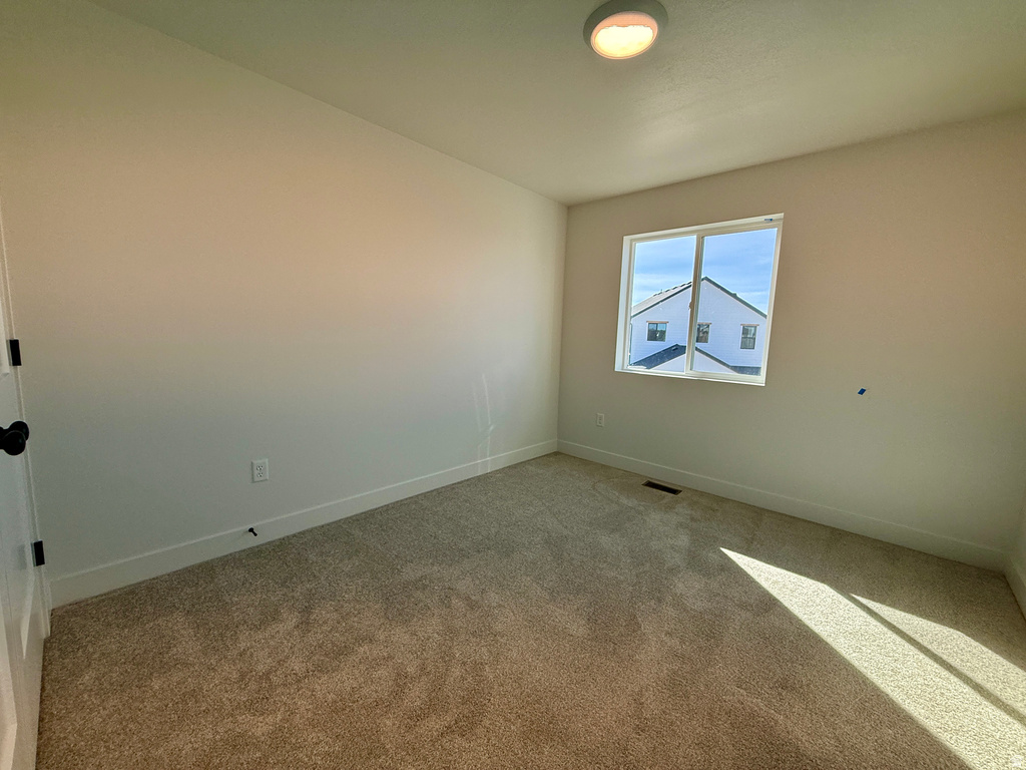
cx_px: 513
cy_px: 385
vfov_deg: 85.7
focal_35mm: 14
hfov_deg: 102.1
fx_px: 415
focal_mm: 2.22
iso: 64
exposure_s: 1/433
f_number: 2.2
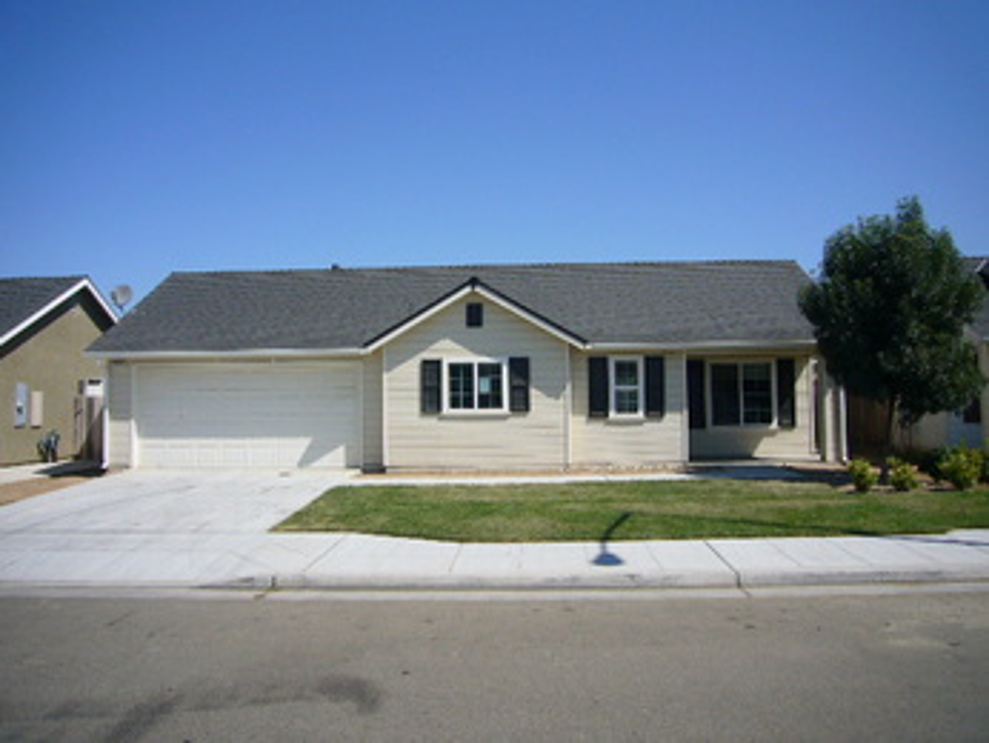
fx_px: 801
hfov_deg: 63.4
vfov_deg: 49.8
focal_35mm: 28
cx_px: 494
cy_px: 372
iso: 80
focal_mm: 4.6
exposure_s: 1/500
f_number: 5.6
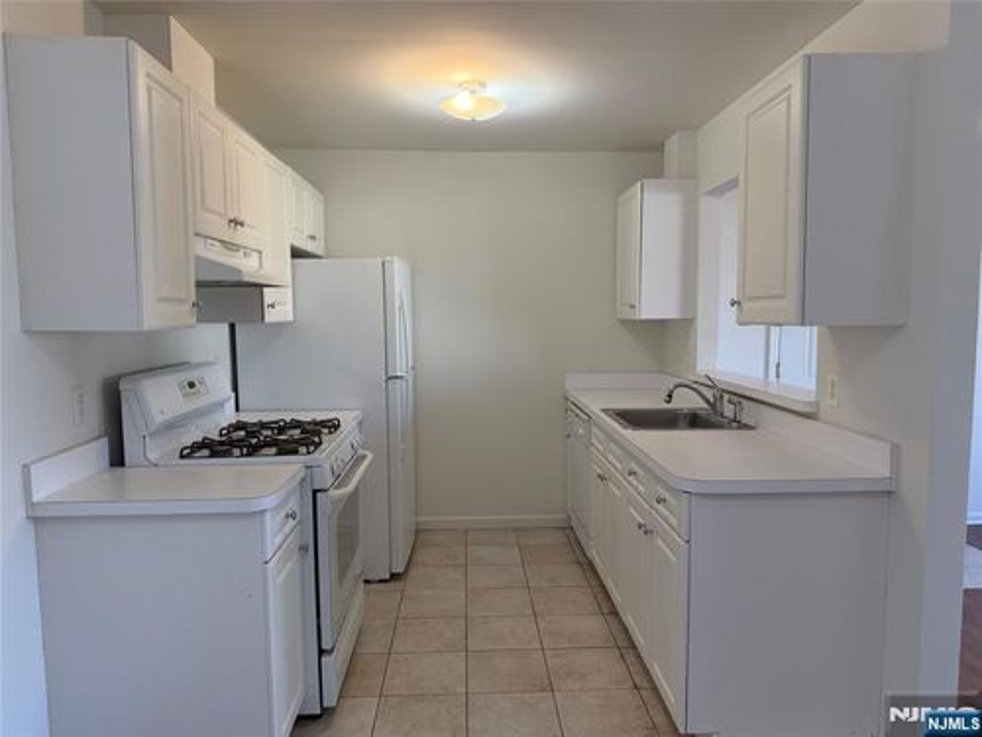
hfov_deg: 71.6
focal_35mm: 24
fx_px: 681
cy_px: 368
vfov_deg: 56.8
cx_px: 491
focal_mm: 6.76
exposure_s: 1/224
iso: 160
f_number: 1.78
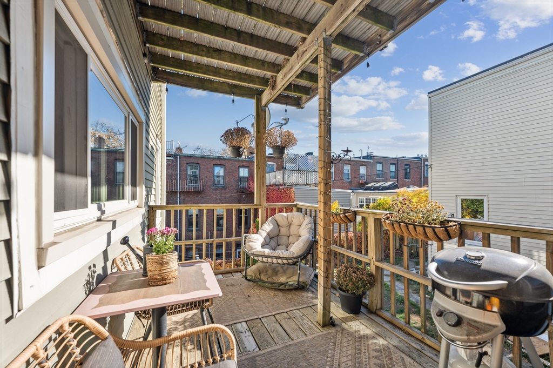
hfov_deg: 104.3
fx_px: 215
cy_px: 184
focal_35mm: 14
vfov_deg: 81.1
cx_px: 276
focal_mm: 14
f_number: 8
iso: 100
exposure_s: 1/80
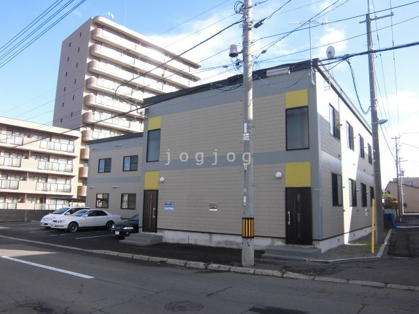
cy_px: 157
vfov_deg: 53.1
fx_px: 315
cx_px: 210
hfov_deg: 67.3
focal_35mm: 26
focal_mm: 4.7
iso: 100
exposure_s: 1/500
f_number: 2.8
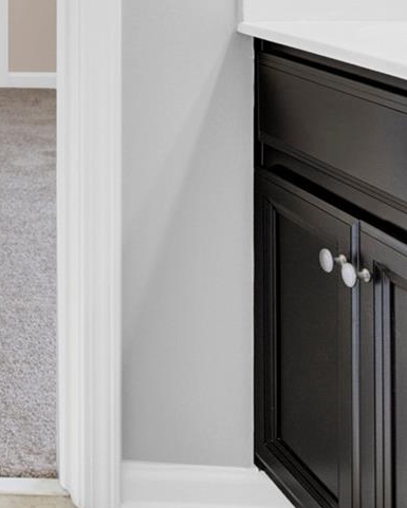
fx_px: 963
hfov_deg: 19.3
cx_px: -282
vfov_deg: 26.4
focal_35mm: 64
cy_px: -98
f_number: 9
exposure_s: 1/15
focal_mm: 16
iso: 400
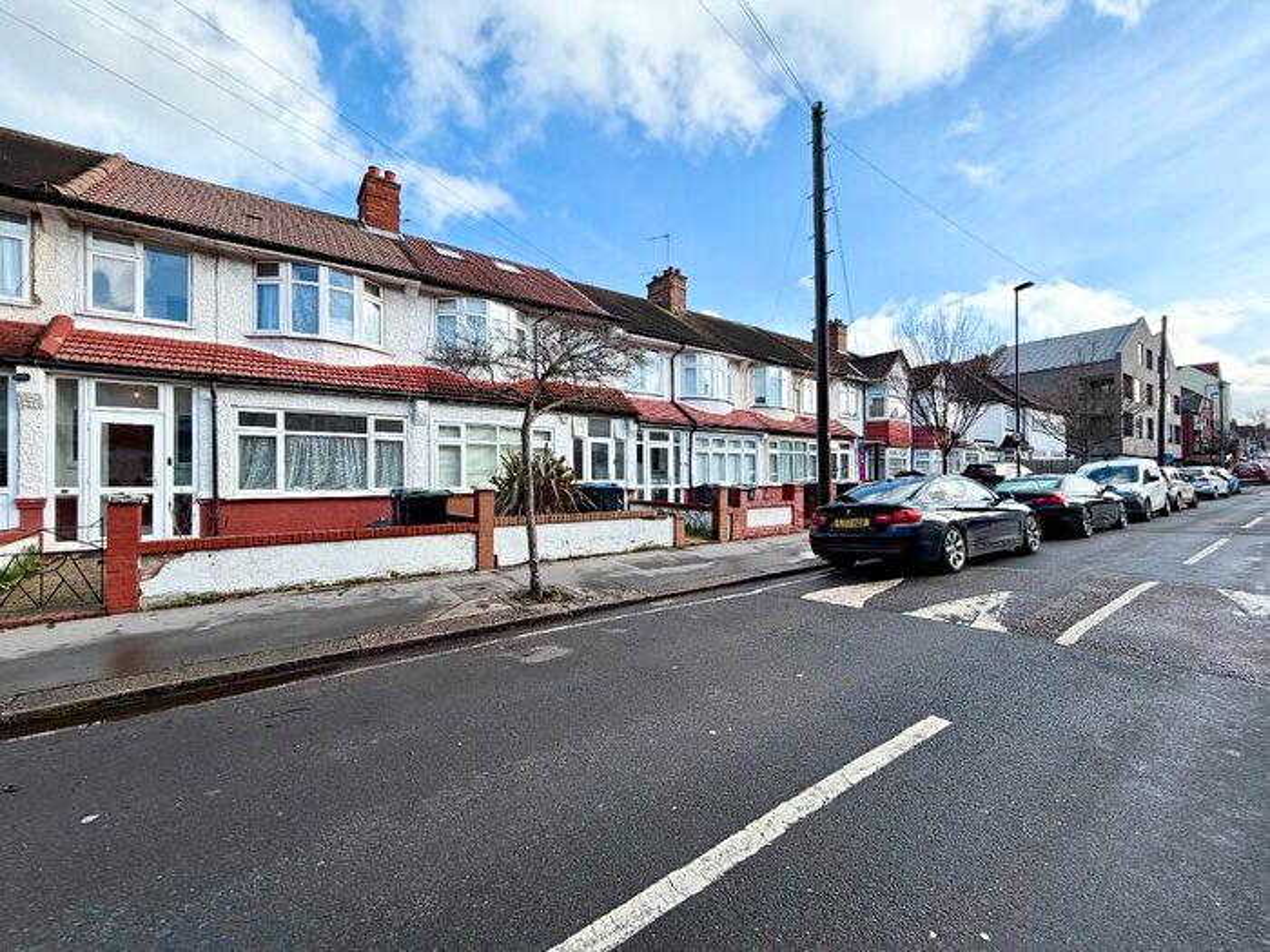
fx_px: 514
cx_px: 635
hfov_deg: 102.1
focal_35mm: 14
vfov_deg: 85.7
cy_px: 476
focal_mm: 2.22
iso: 40
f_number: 2.2
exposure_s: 1/760
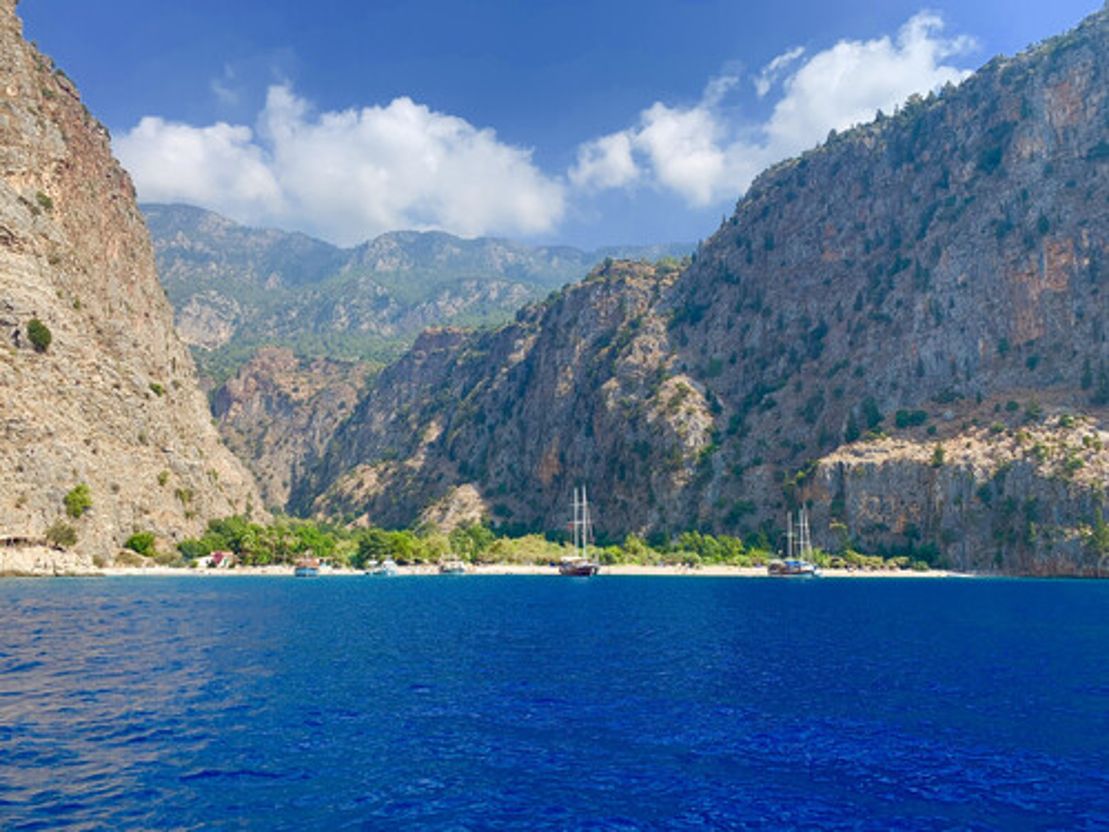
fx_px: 833
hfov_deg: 67.3
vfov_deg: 53.1
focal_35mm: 26
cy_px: 416
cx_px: 554
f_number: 1.8
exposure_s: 1/1748
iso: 25
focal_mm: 4.25
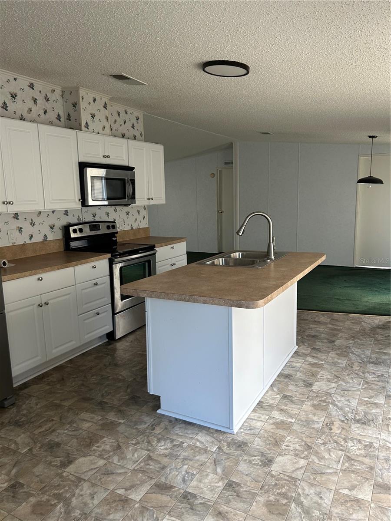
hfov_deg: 53.1
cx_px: 196
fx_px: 392
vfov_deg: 67.3
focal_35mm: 26
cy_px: 260
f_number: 1.5
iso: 125
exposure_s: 1/60
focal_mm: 5.7
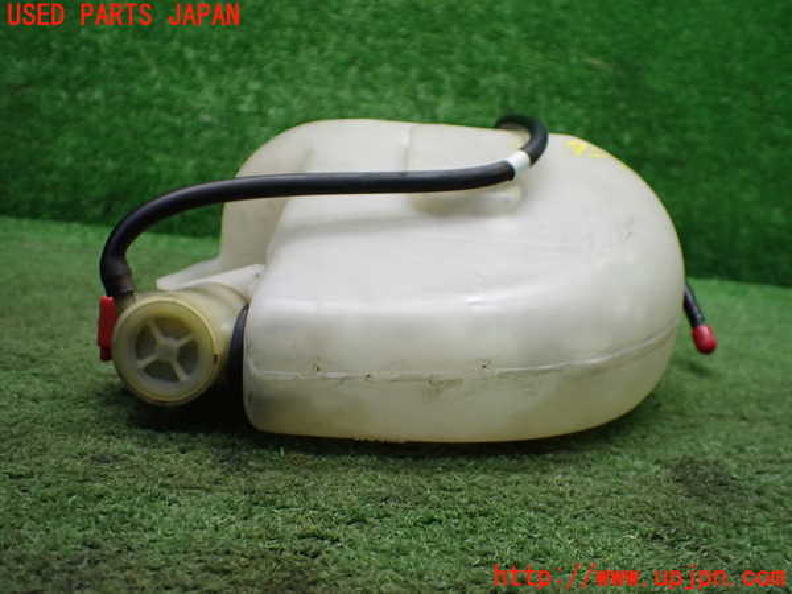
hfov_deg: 60.0
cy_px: 297
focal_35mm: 30
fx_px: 686
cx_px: 396
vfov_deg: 46.8
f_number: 2.3
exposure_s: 1/125
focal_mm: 5.4
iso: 400
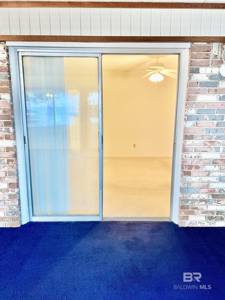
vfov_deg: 67.3
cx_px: 112
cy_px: 150
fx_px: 225
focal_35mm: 26
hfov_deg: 53.1
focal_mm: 5.7
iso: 125
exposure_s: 1/60
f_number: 1.5
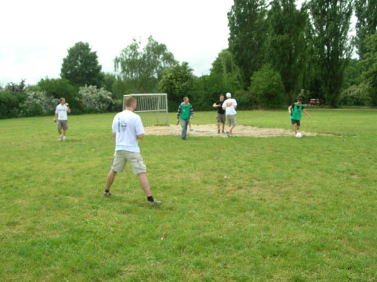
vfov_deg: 39.6
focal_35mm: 36
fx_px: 392
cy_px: 141
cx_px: 188
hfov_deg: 51.4
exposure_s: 1/226
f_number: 3.7
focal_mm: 6
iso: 50
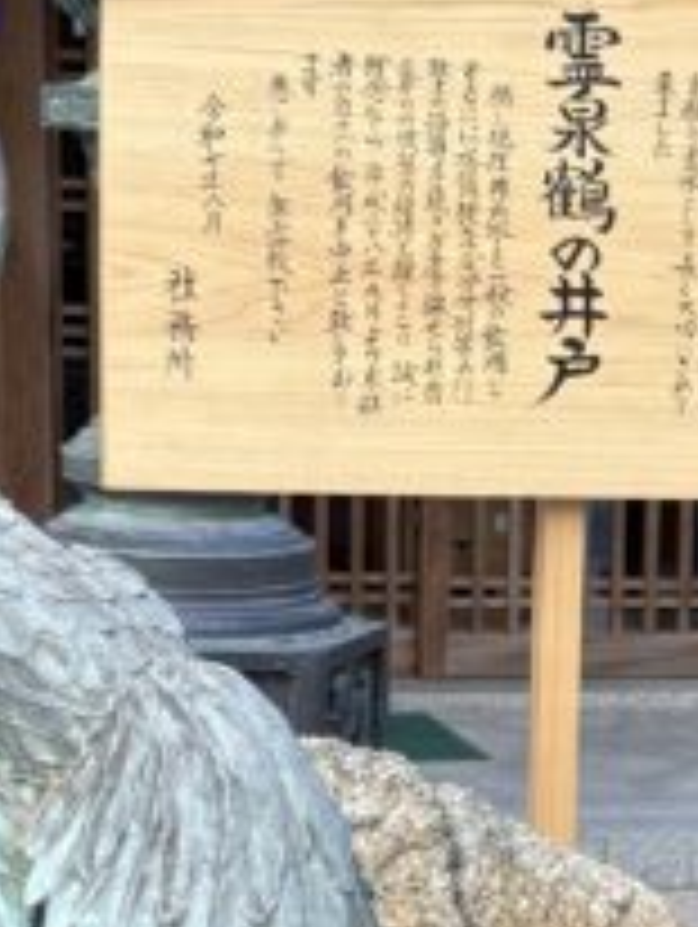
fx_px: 3461
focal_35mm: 129
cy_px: 968
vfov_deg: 15.0
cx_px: 784
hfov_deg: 11.3
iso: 32
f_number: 1.6
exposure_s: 1/123
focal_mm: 5.96
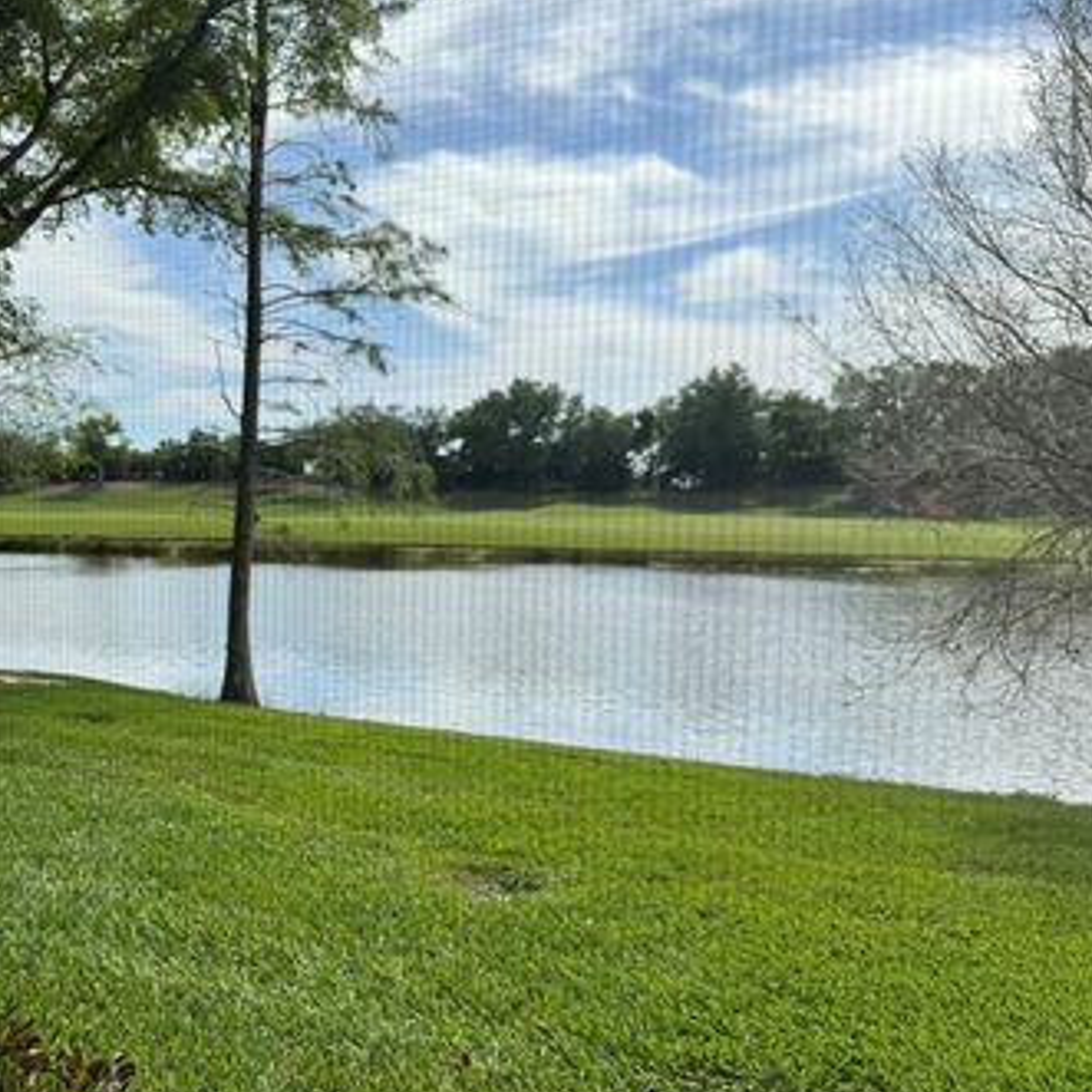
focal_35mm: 32
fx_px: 1142
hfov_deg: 50.0
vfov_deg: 51.0
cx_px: 346
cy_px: 595
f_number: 1.78
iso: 80
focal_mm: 6.86
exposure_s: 1/3247
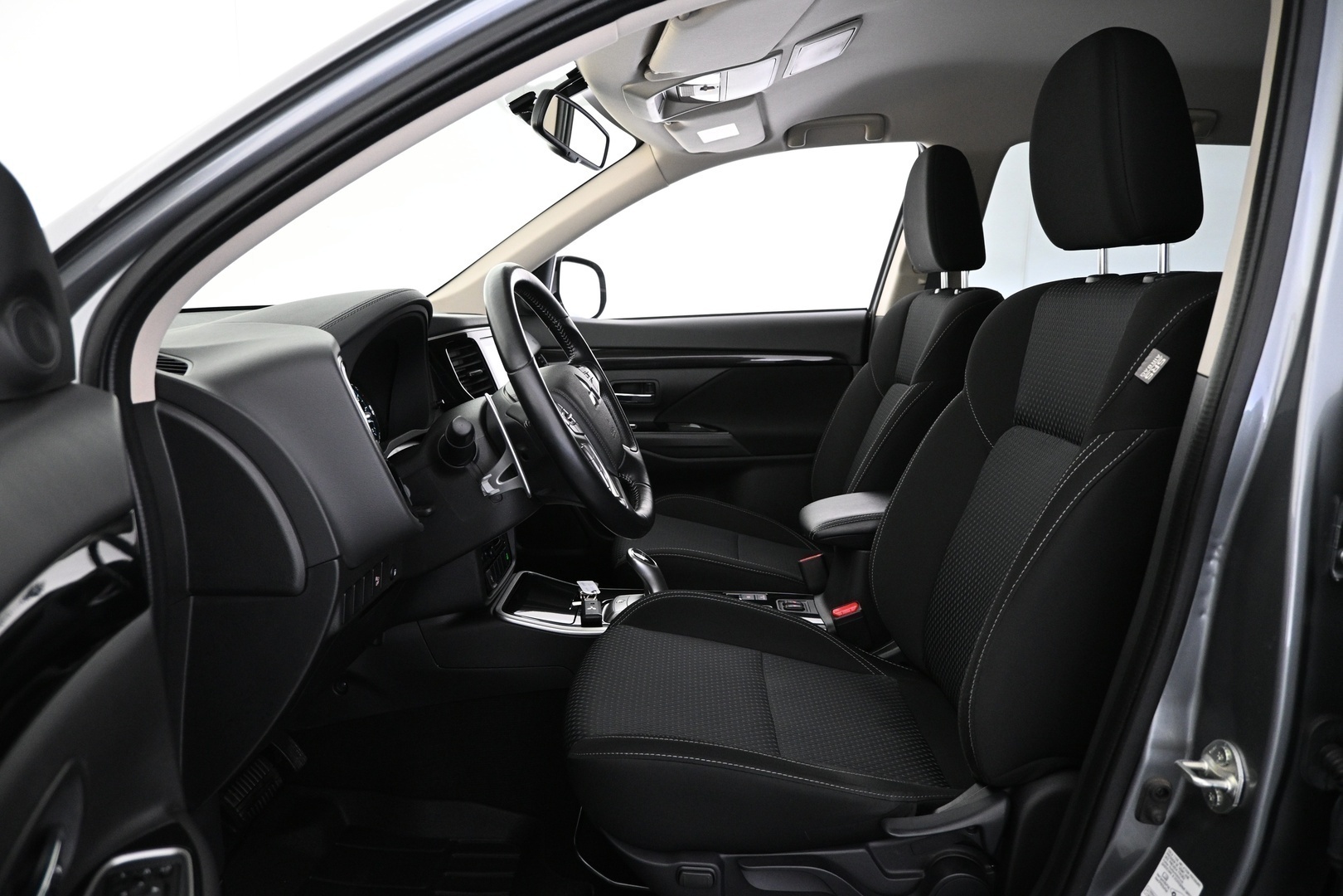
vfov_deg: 53.1
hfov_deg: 73.7
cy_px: 448
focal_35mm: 24
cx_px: 672
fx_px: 895
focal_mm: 16
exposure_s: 1/40
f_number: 3.5
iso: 1600
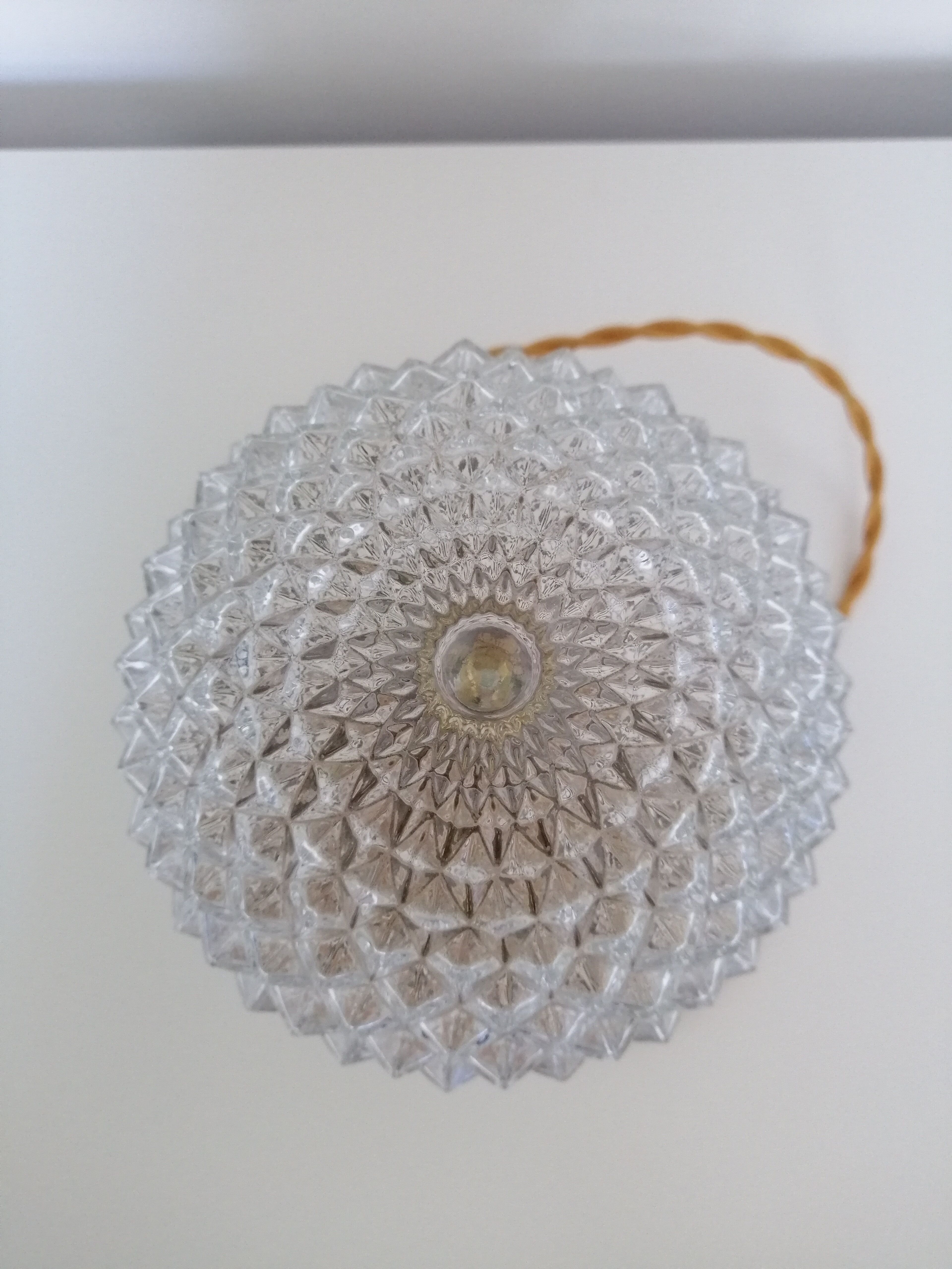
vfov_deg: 65.3
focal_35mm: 27
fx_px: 990
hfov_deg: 51.4
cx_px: 476
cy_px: 634
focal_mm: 3.95
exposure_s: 1/25
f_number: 1.8
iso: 320
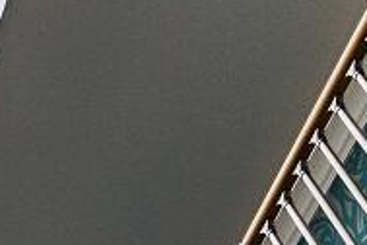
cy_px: 480
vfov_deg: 10.0
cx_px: -485
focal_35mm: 127
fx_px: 1295
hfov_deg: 12.8
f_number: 8
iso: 640
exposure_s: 1/125
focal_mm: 24
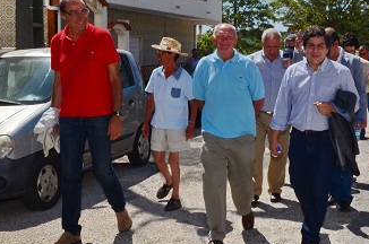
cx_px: 288
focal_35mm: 63
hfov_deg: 31.3
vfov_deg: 21.5
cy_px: 91
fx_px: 644
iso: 400
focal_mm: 23
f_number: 22
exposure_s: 1/200
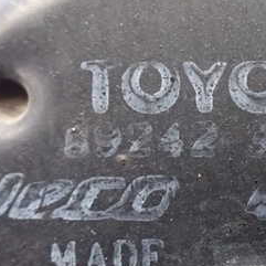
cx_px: 244
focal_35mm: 66
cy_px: 148
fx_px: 574
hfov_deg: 25.2
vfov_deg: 26.1
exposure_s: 1/30
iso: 1250
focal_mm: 5.4
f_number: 2.3
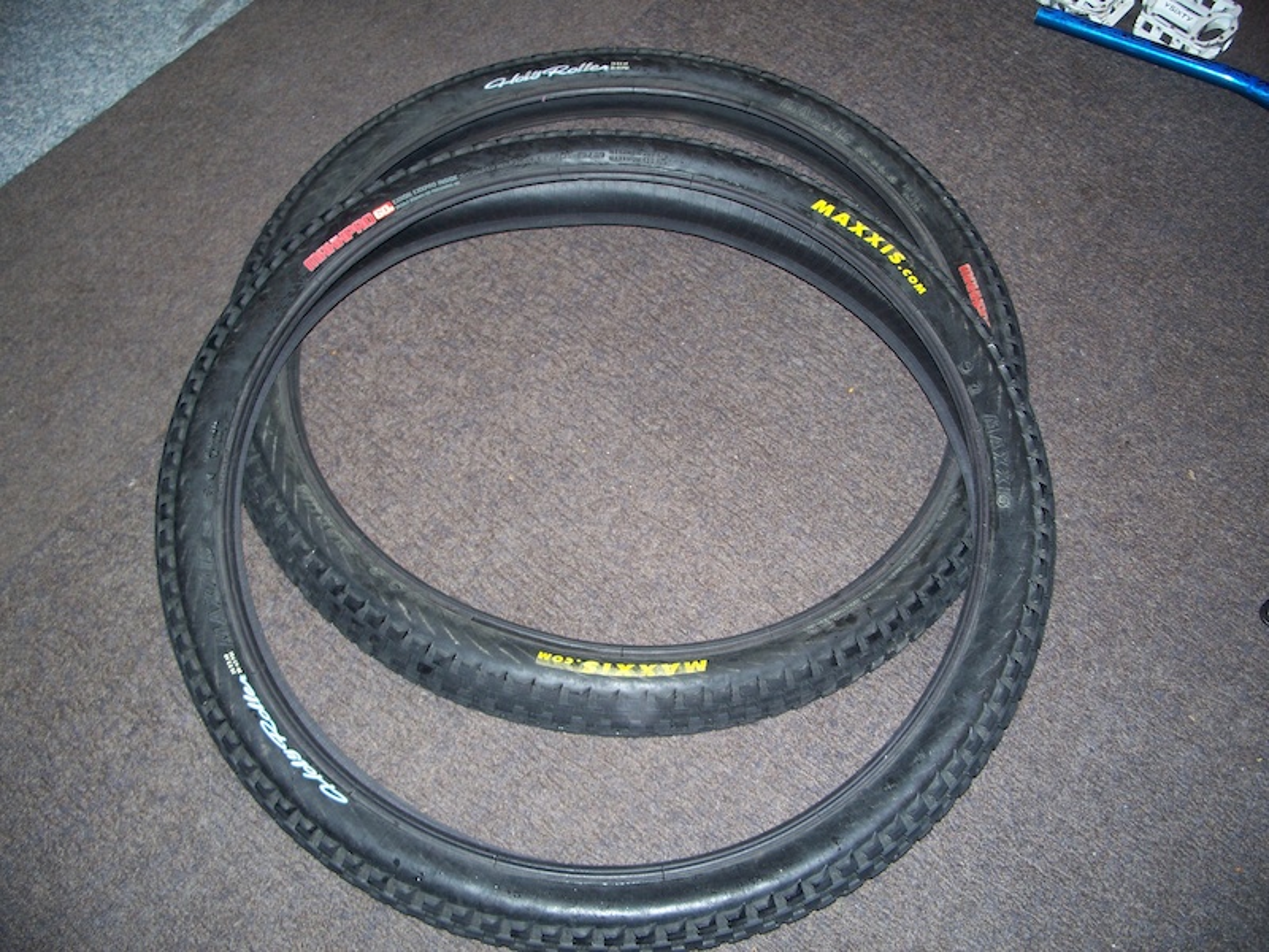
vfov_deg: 38.7
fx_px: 1356
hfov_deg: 50.1
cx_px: 634
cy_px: 476
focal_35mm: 37
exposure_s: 1/60
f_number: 2.8
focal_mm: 7.8
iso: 125
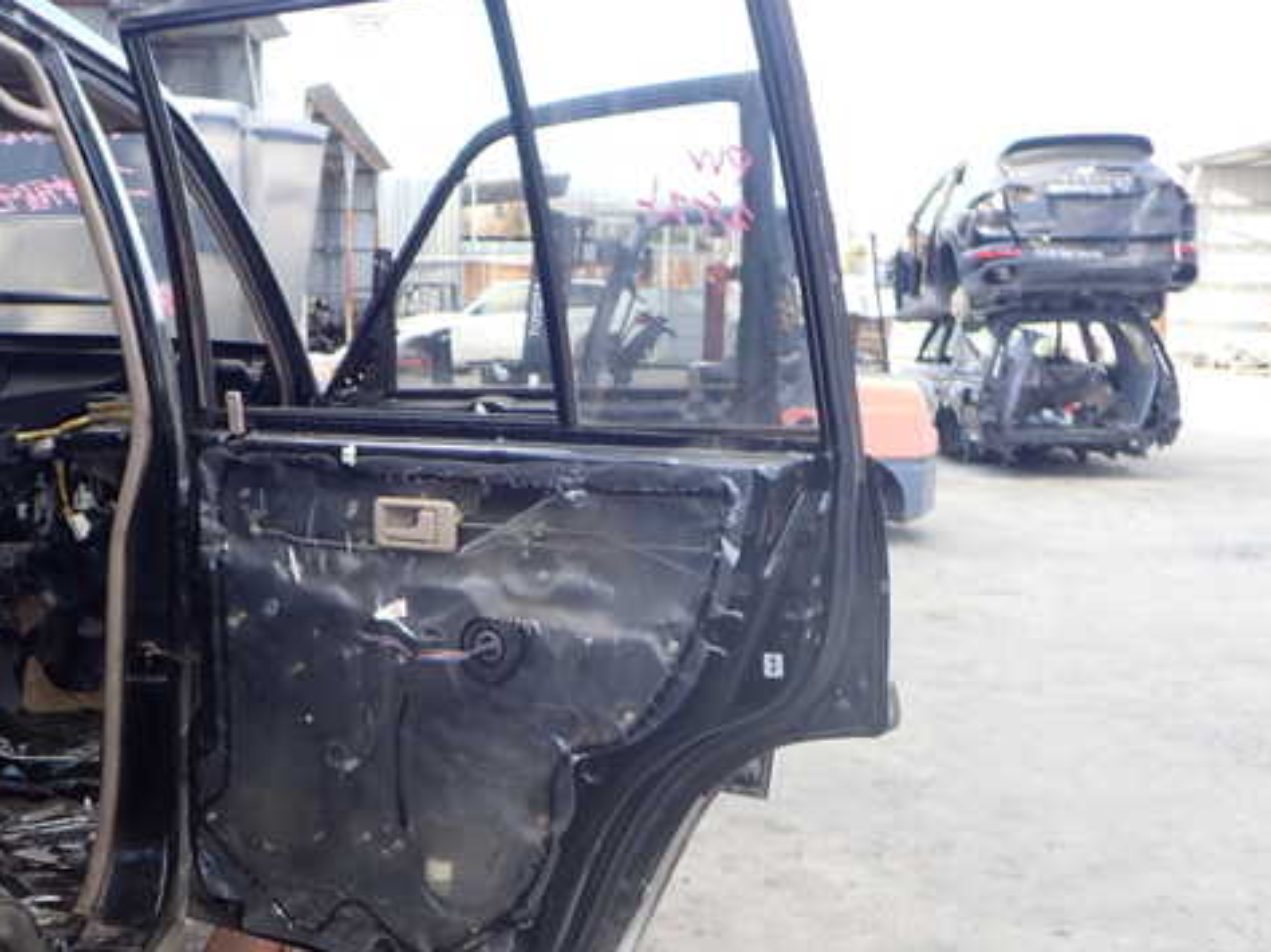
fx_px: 1395
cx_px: 496
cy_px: 469
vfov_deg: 37.7
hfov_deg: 48.6
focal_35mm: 38
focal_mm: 5.4
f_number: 2.3
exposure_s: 1/200
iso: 100
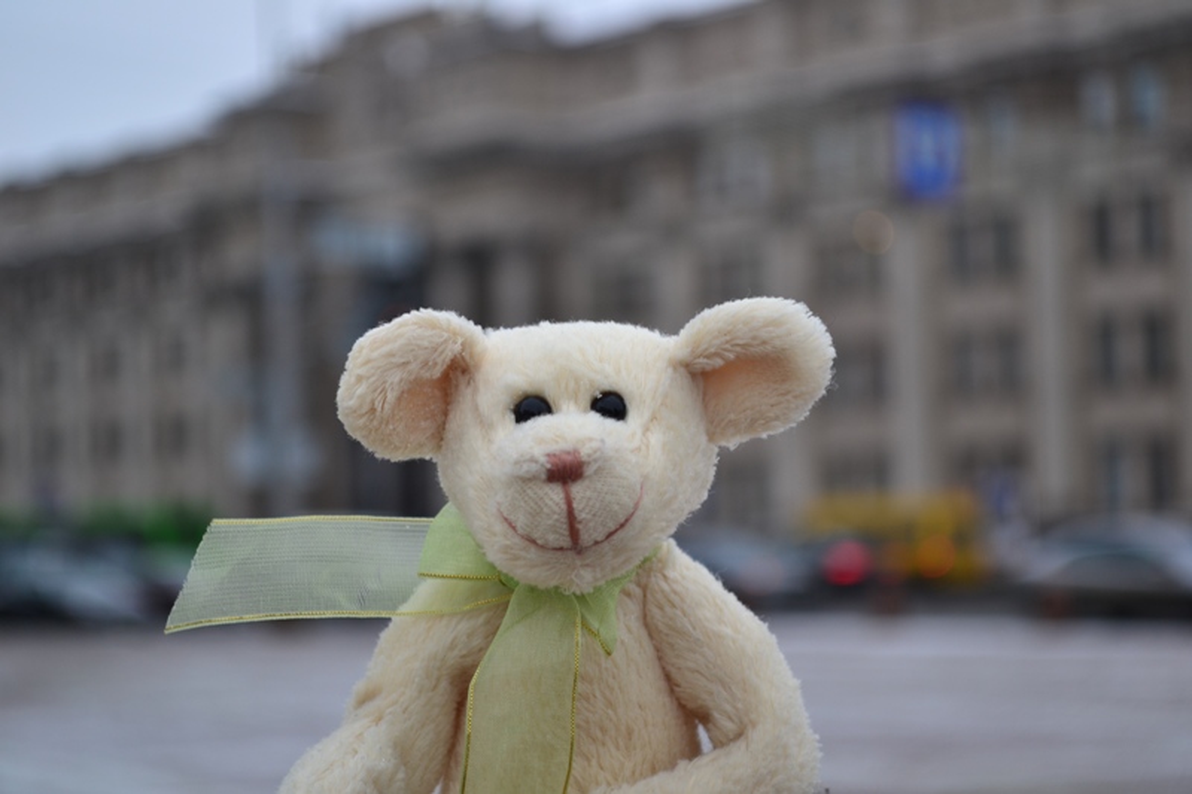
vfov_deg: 16.5
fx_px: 2731
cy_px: 397
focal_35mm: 82
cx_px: 596
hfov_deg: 24.6
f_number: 5.6
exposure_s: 1/60
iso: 100
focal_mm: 55
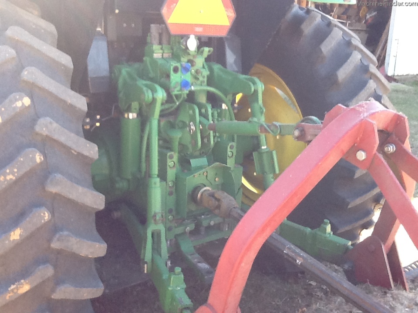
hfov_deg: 42.9
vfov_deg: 32.9
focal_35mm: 44
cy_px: 156
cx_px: 209
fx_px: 531
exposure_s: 1/120
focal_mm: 2.03
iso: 50
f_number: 2.4
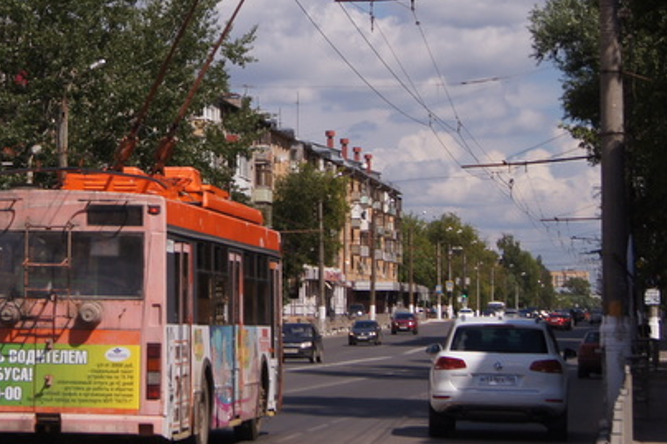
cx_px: 114
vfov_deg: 10.2
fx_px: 2468
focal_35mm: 133
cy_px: -34
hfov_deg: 15.3
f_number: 7.1
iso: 100
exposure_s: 1/160
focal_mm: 35
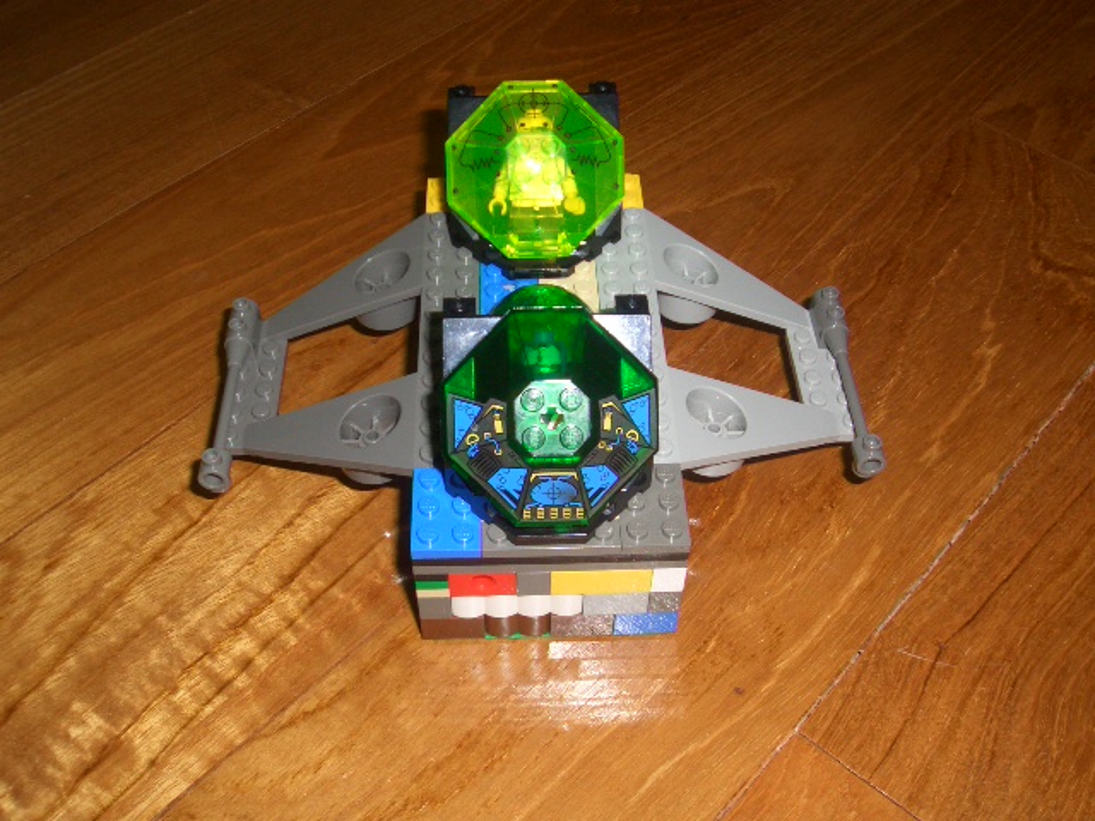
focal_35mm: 36
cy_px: 410
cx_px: 548
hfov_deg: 51.4
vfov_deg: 39.7
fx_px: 1139
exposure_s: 1/40
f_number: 4
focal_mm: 4.8
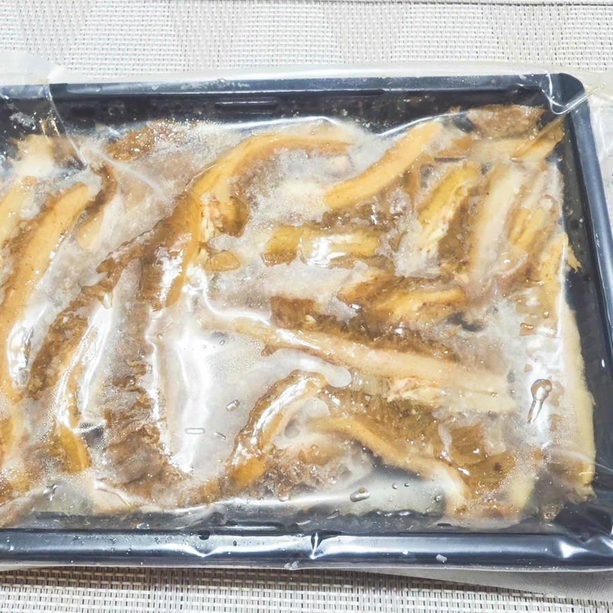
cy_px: 308
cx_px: 222
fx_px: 761
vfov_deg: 43.9
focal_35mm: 38
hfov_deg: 43.4
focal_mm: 2.03
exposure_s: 1/40
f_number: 1.8
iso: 100
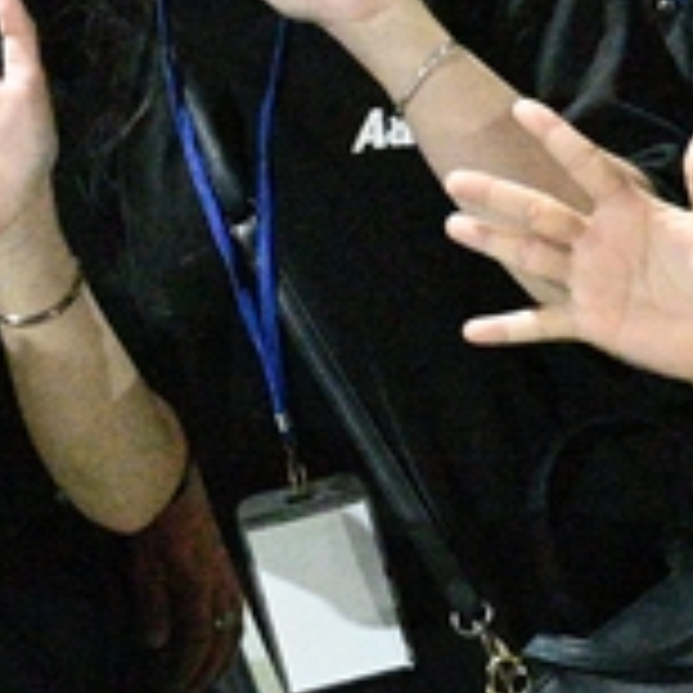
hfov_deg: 12.8
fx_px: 3080
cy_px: -162
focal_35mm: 136
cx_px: 117
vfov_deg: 12.5
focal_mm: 38
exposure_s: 1/320
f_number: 4
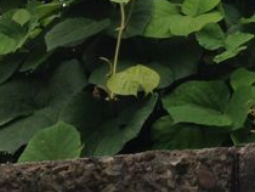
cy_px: -181
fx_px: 1158
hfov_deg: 11.3
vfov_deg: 9.0
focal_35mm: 157
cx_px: 525
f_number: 2.4
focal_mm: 4.12
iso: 50
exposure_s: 1/328
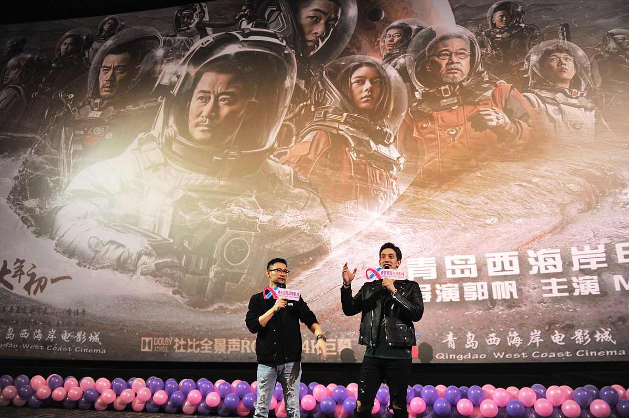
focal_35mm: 24
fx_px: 419
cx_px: 314
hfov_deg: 73.8
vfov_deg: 53.1
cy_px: 209
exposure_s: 1/80
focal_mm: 24
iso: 1100
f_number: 3.2
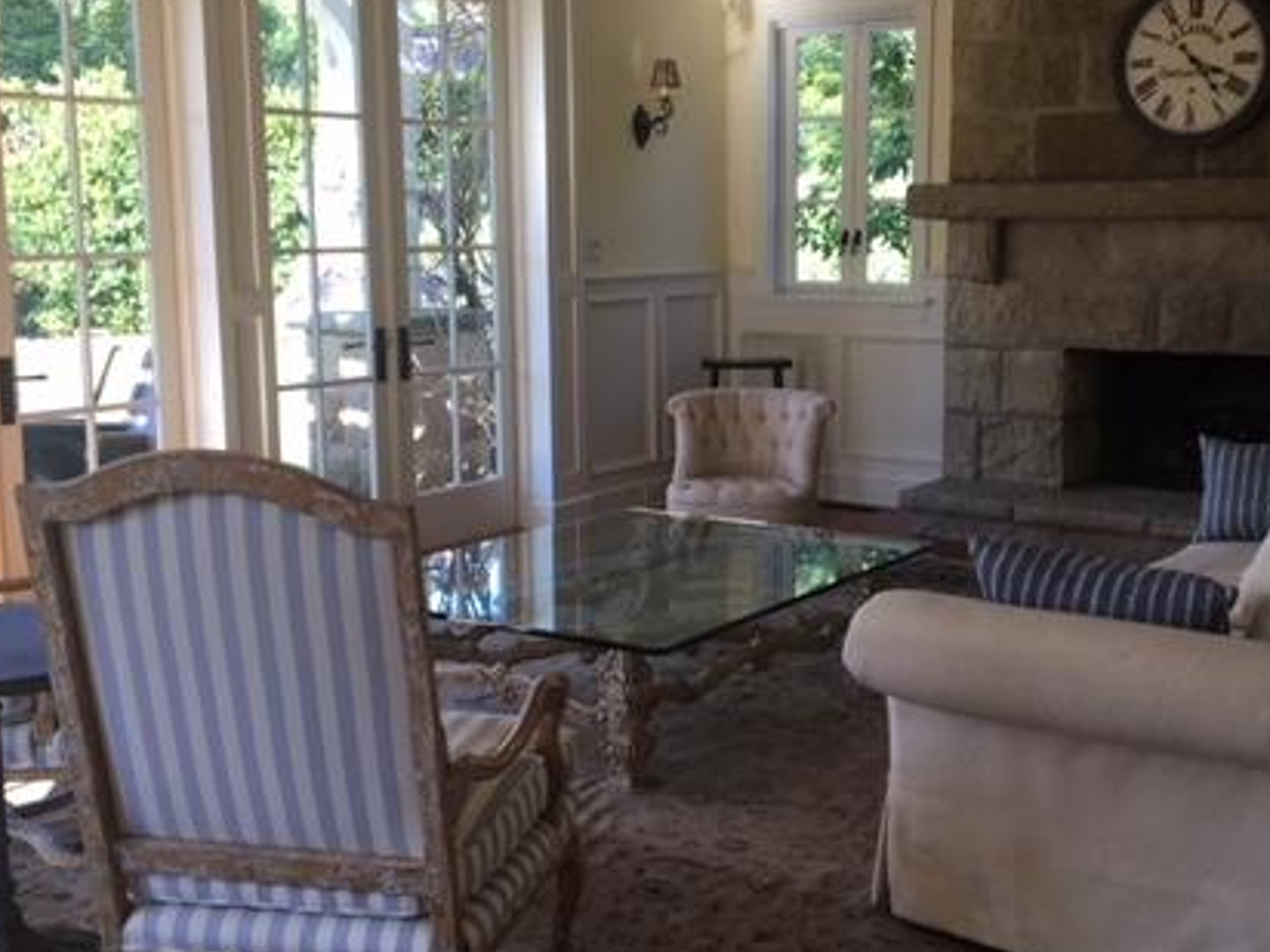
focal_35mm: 45
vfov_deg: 32.2
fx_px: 1651
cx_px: 694
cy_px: 474
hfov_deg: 42.0
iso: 40
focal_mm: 4.15
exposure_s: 1/120
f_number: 2.2
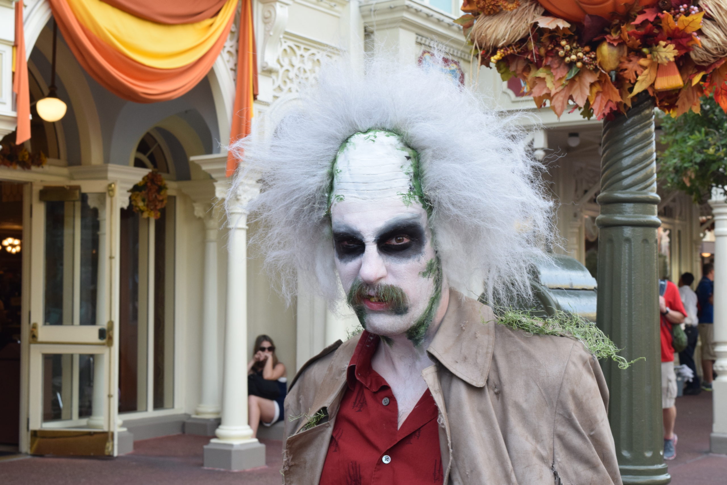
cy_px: 242
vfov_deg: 23.8
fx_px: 1151
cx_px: 364
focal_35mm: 57
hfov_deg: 35.0
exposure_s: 1/80
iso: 800
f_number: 11
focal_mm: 38
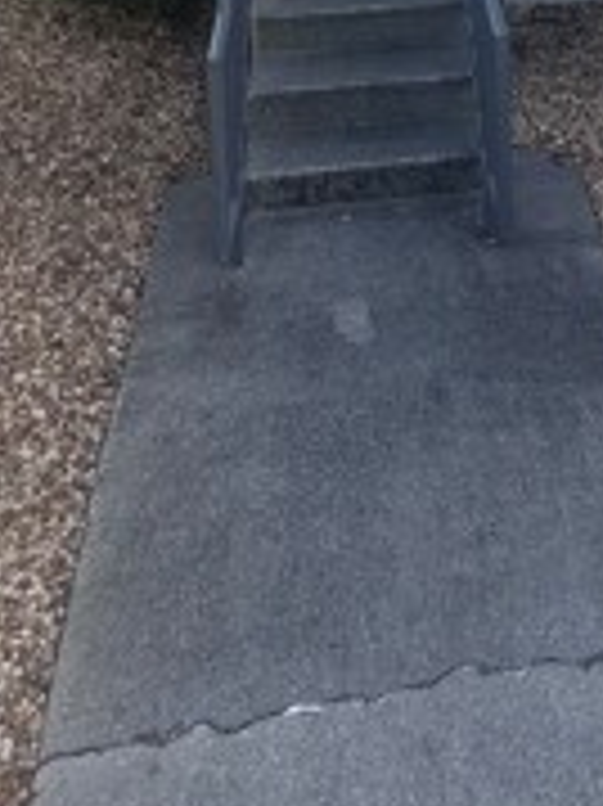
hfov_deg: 23.1
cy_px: -356
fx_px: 1395
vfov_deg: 25.5
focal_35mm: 60
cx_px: 644
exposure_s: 1/440
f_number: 2.2
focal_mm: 2.22
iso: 40
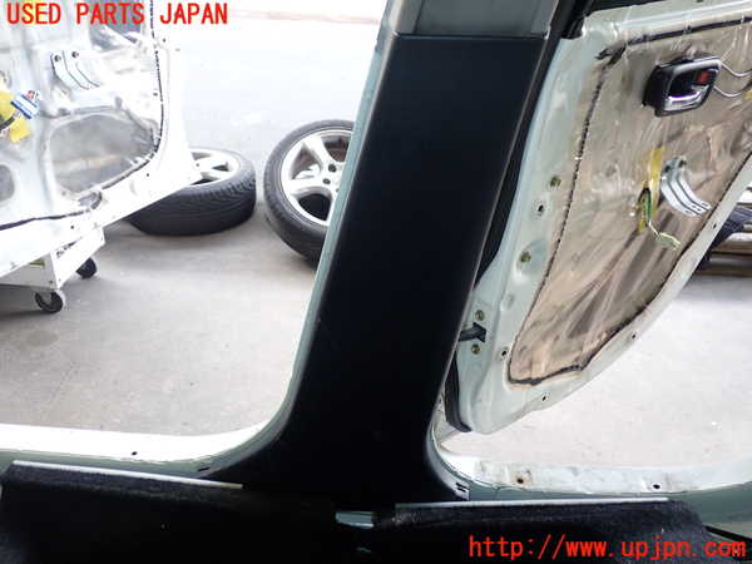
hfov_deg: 60.0
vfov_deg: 46.8
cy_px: 282
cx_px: 376
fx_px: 652
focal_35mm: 30
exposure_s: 1/60
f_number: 2.3
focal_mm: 5.4
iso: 200
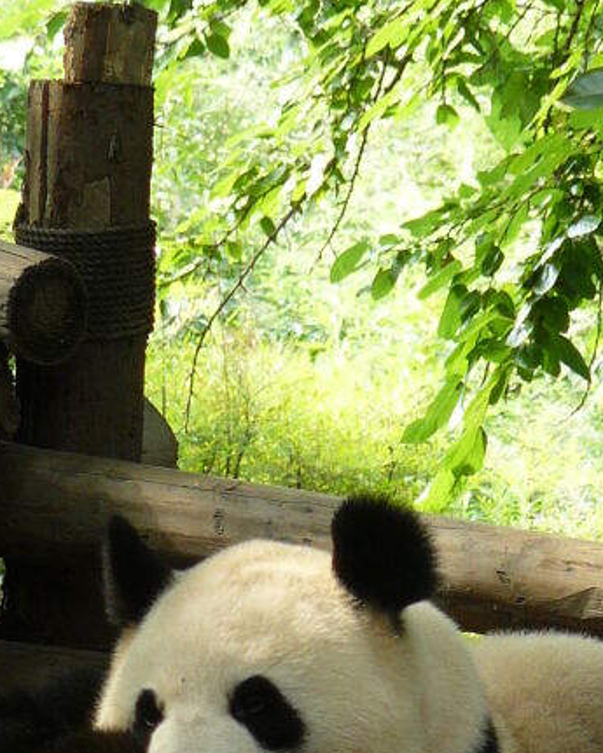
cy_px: 638
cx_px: 110
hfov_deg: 3.1
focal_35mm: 492
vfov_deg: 3.9
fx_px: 10972
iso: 100
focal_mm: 25.1
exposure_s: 1/80
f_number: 3.3
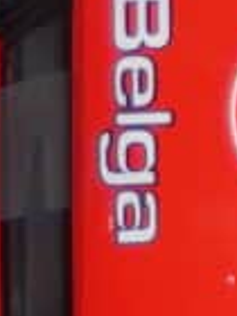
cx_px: 446
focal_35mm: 359
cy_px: 126
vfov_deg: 5.5
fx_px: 3281
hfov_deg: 4.1
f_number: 4
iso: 100
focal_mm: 35
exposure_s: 1/125
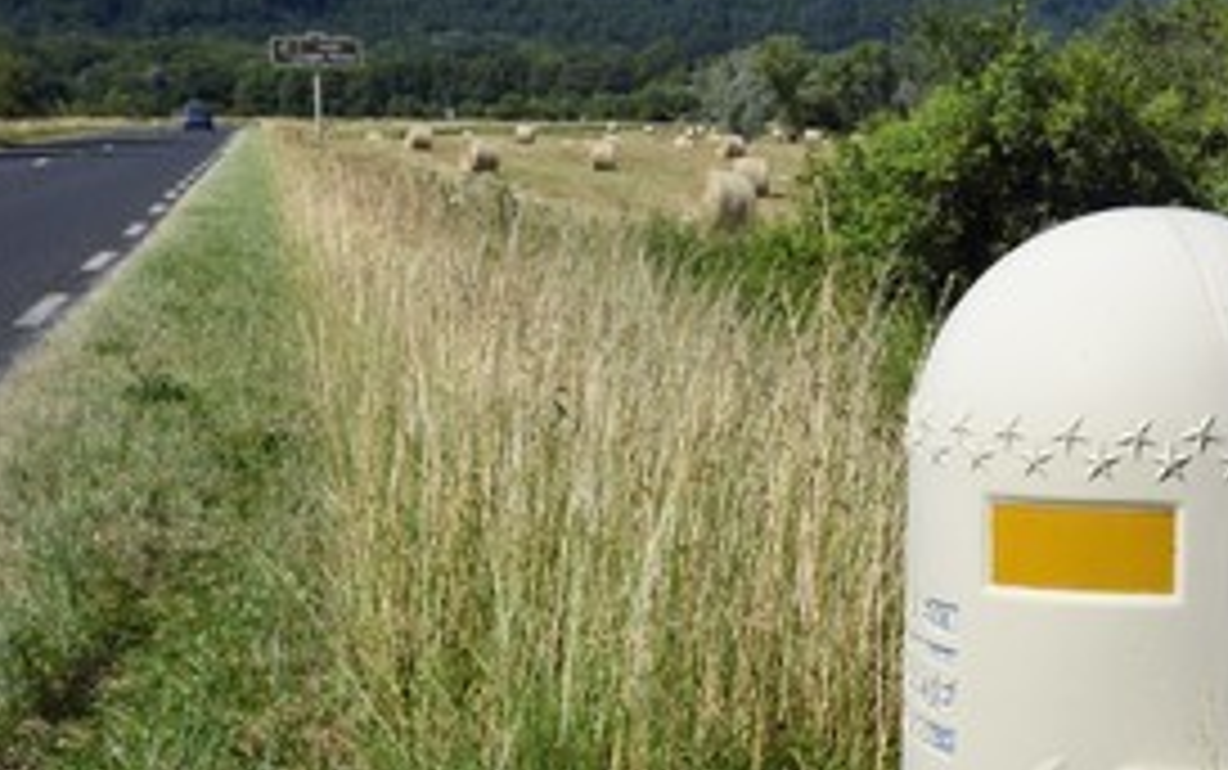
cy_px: 540
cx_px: 918
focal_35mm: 72
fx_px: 2411
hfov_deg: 28.2
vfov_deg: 18.1
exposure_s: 1/250
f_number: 18
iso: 200
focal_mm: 46
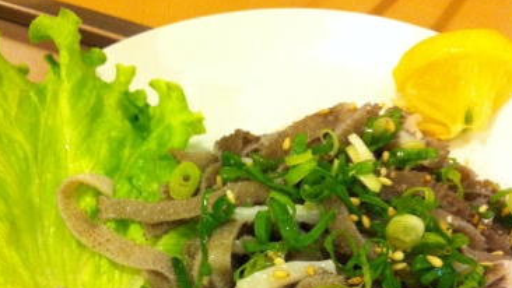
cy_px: 277
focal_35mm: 52
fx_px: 706
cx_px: 255
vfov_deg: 22.3
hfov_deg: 39.9
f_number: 2.8
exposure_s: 1/15
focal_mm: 3.85
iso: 400
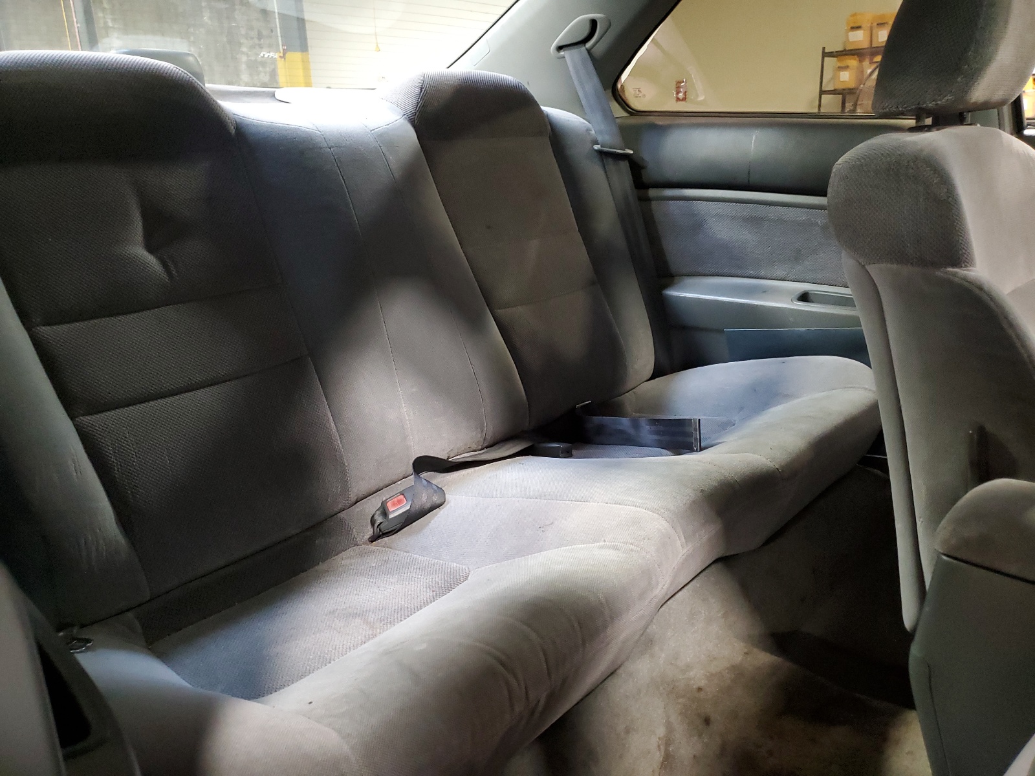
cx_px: 518
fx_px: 777
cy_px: 388
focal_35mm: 26
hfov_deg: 67.3
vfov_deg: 53.1
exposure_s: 1/30
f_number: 1.5
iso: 322
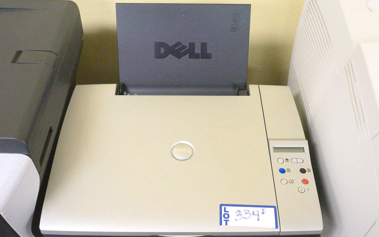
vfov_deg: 33.2
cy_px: 124
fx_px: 398
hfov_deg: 50.9
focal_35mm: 39
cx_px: 189
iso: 3200
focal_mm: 25
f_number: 7.1
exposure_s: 1/50
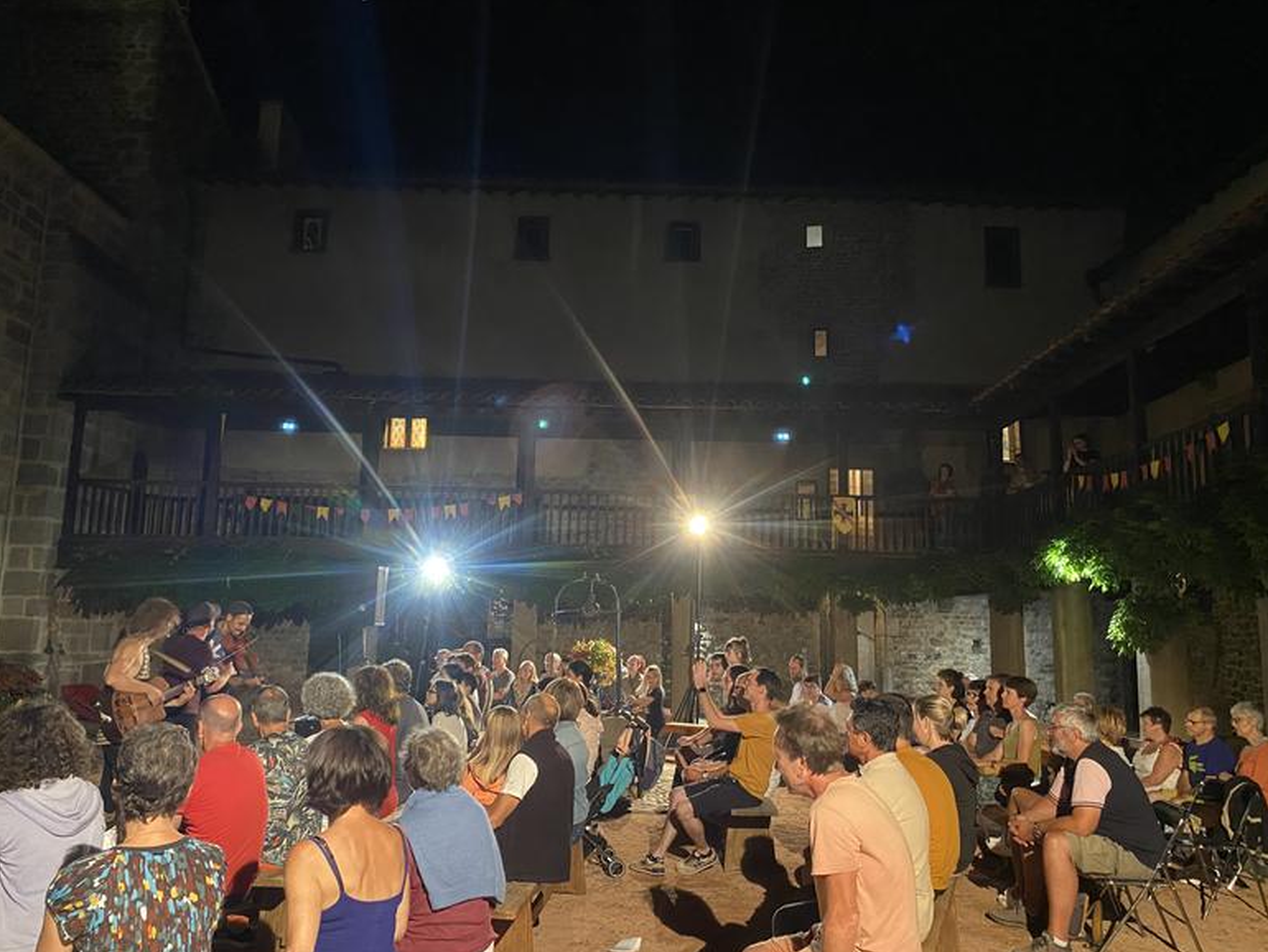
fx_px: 989
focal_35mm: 27
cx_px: 626
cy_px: 488
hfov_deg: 65.3
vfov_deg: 51.4
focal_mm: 4.25
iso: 640
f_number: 1.8
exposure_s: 1/25
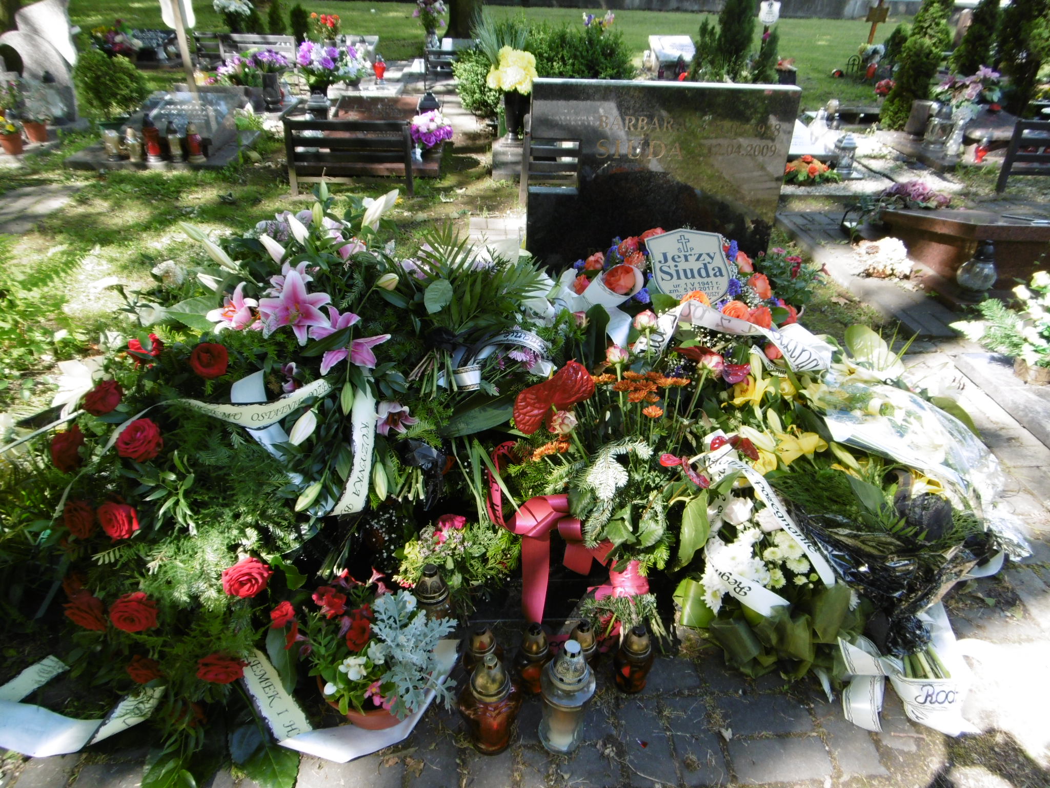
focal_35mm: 24
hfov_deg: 71.6
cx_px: 525
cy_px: 394
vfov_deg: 56.8
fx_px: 728
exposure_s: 1/125
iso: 100
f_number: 3.1
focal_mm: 4.3
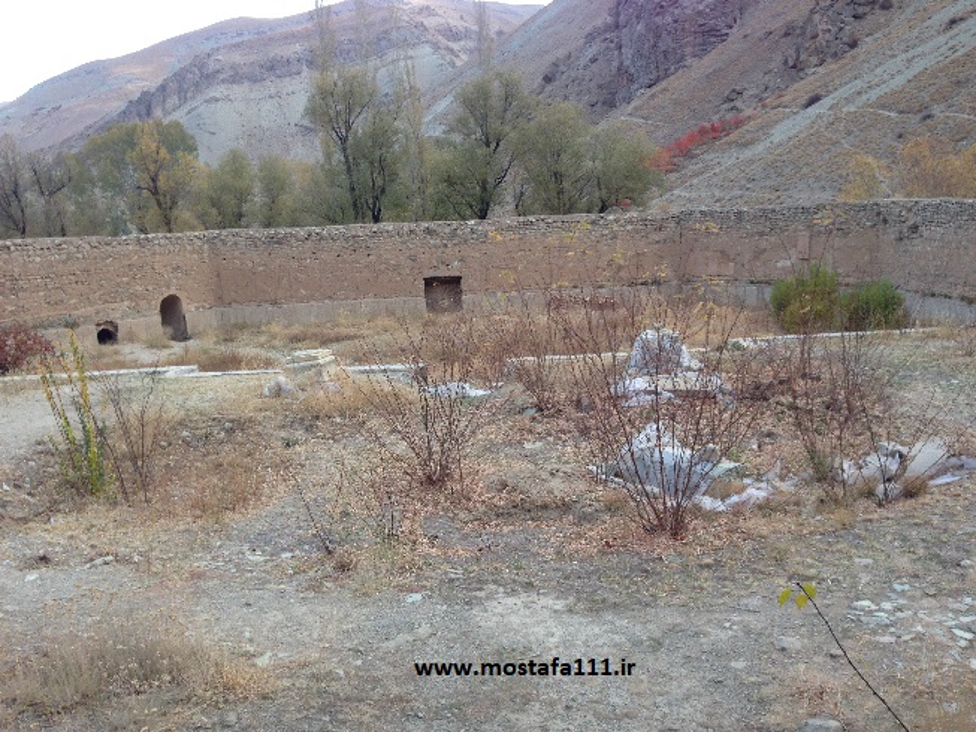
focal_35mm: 33
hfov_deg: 55.3
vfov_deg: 43.0
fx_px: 931
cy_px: 366
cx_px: 488
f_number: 2.4
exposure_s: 1/120
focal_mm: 4.12
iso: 64
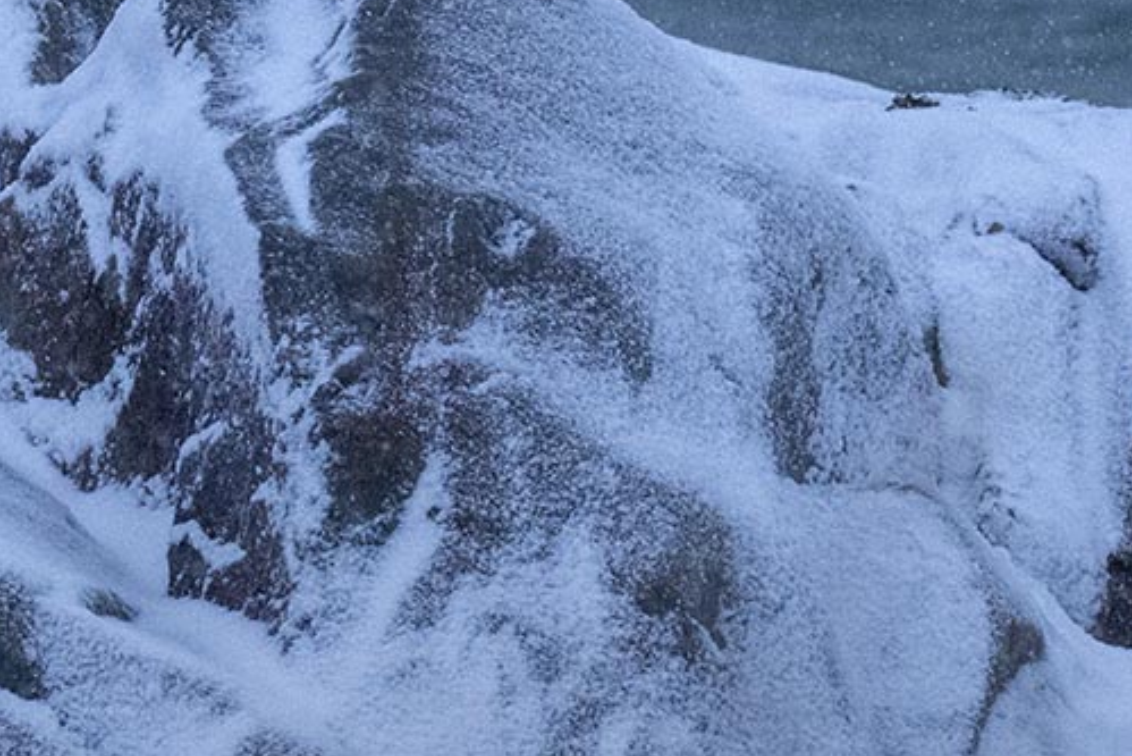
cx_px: 558
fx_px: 21922
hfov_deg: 3.0
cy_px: -36
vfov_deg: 2.0
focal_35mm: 697
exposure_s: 1/1250
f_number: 5.6
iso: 8000
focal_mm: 290
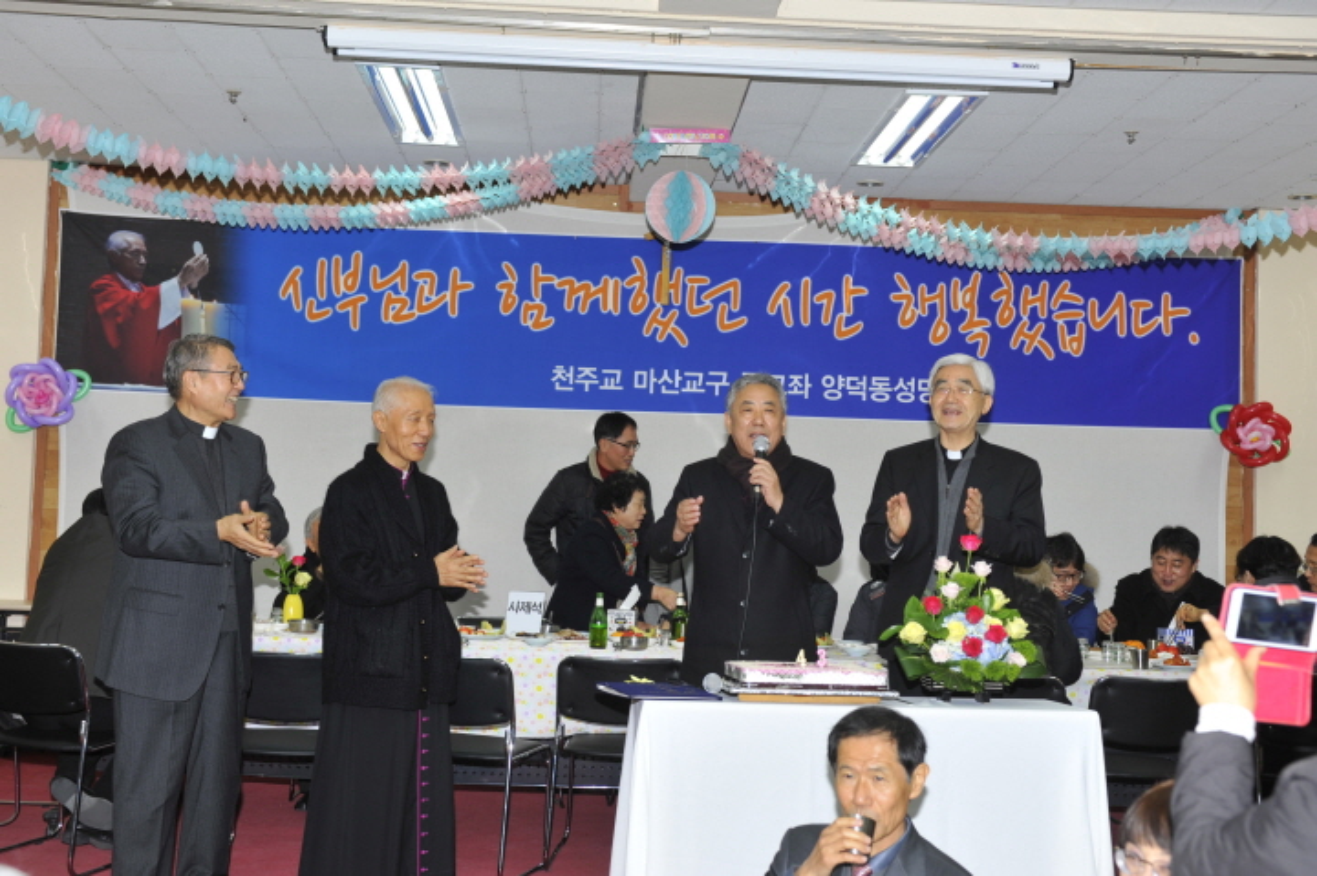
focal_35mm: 45
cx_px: 658
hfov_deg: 43.6
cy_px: 438
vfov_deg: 29.8
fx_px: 1645
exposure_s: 1/60
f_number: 5.6
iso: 200
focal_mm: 45
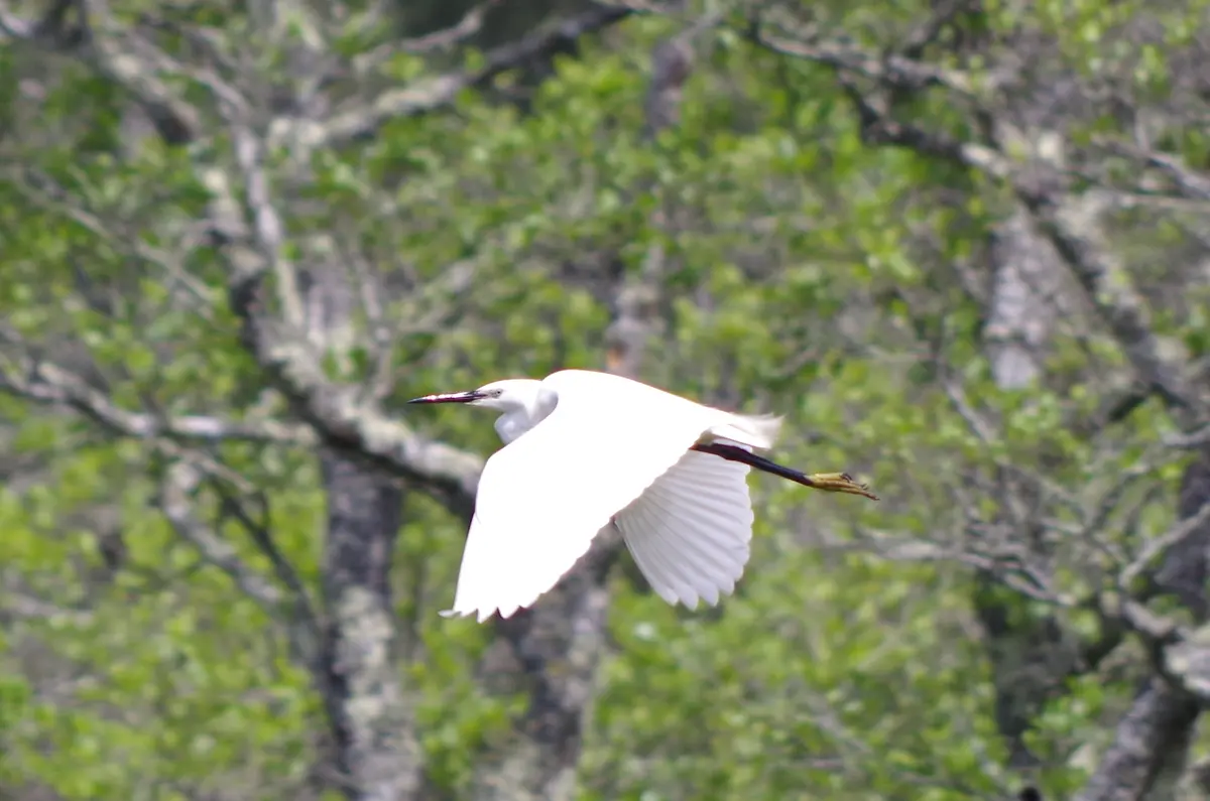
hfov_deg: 4.6
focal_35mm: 450
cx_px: 605
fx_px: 15095
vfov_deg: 3.0
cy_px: 400
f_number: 7.1
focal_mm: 300
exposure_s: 1/800
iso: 400
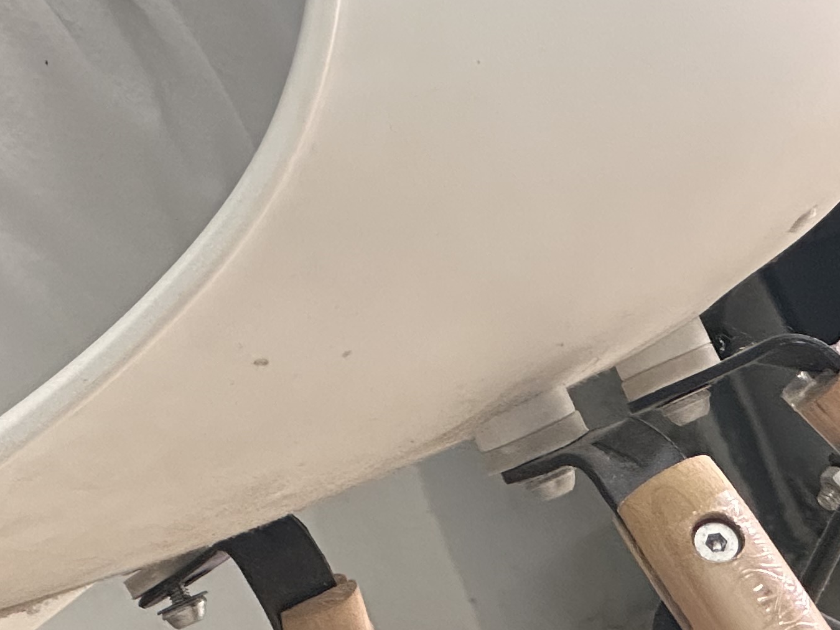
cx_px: -126
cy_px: 187
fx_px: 5580
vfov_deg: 6.5
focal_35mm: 230
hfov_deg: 8.5
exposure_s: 1/60
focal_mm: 9
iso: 400
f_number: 2.8
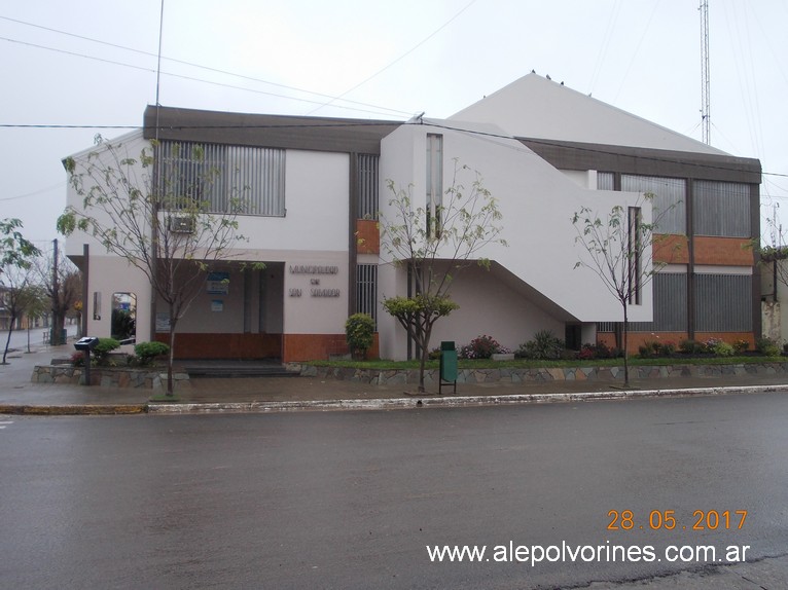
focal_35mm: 38
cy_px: 295
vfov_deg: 37.7
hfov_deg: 49.0
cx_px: 394
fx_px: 865
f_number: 3.1
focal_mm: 5.3
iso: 80
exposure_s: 1/500
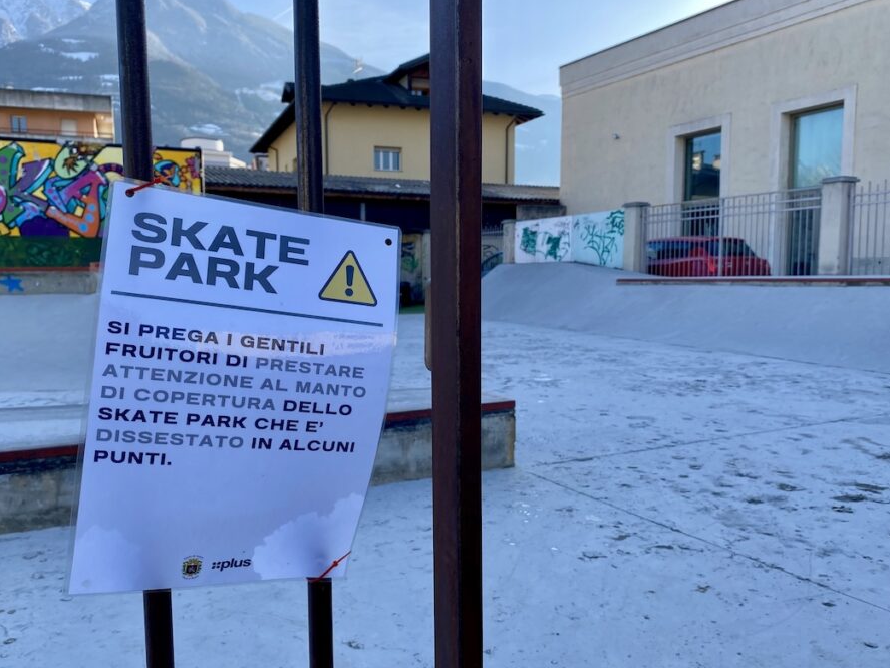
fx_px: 772
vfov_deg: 46.8
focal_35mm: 30
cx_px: 399
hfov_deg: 59.8
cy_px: 363
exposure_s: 1/957
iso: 32
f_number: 1.8
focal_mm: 4.25
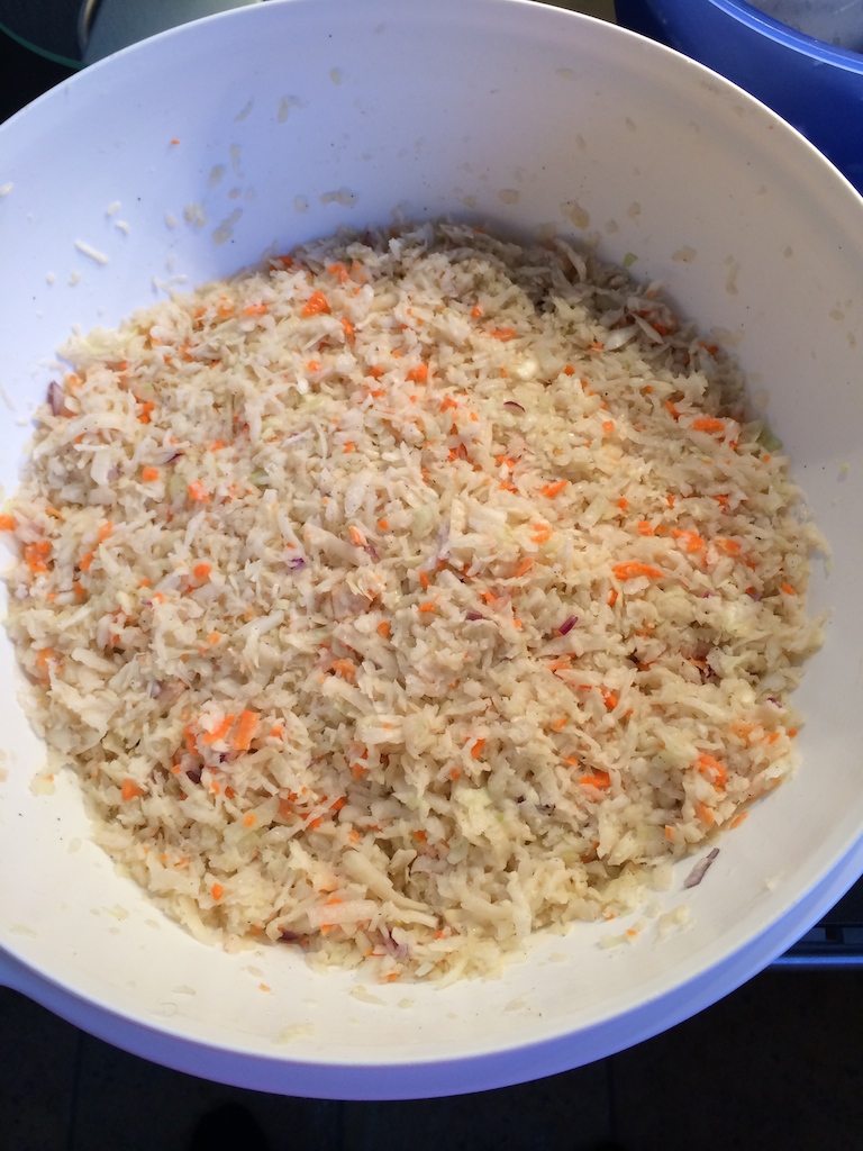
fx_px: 997
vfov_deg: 60.0
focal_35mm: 30
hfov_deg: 46.8
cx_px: 432
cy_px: 576
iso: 64
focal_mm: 4.12
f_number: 2.2
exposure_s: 1/30
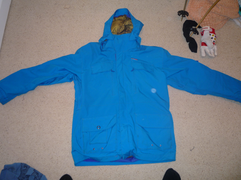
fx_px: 209
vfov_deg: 46.8
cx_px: 120
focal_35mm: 30
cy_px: 90
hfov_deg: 60.0
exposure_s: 1/30
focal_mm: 5.2
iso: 100
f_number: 3.3
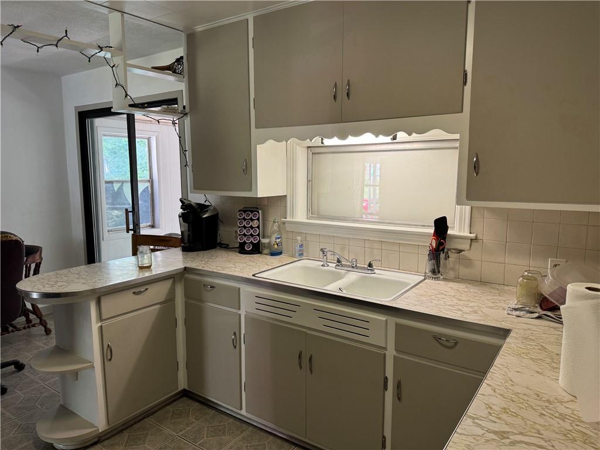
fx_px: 416
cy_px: 225
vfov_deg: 56.8
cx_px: 300
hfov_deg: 71.6
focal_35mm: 24
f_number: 1.78
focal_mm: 6.76
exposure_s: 1/60
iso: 125
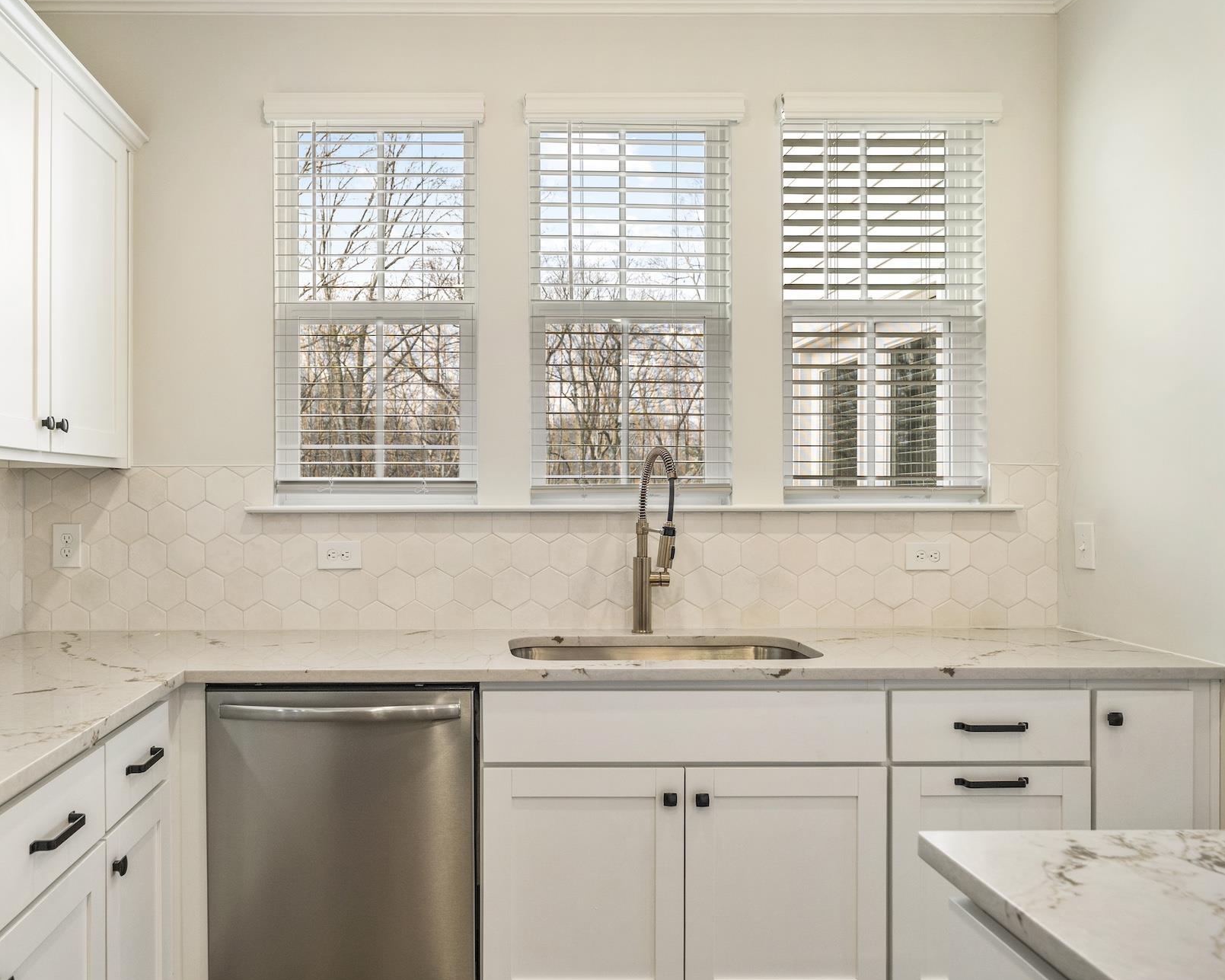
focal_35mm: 28
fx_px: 1015
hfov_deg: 61.6
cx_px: 480
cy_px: 498
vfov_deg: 51.5
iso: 400
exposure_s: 1/10
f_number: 6.3
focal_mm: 24
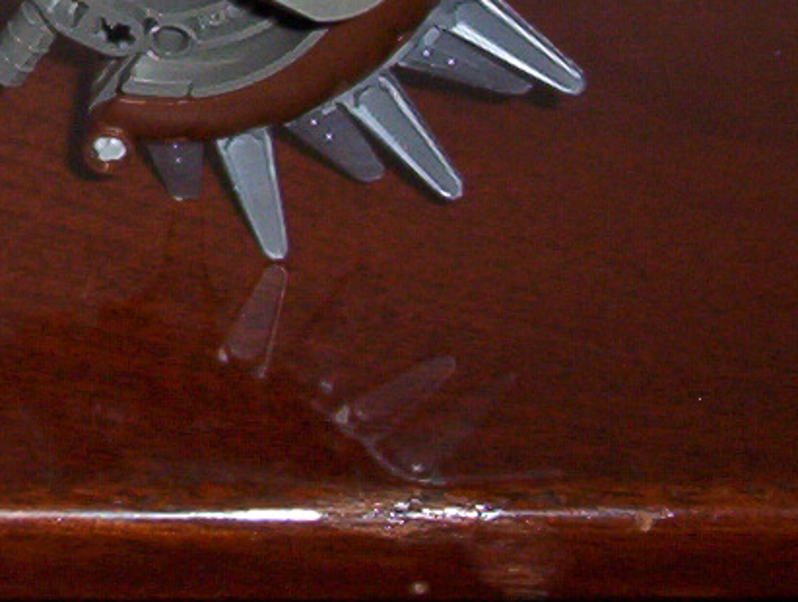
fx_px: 3581
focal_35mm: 155
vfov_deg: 9.3
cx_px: -445
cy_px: -301
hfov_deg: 12.1
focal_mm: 6
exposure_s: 1/30
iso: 140
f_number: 4.5
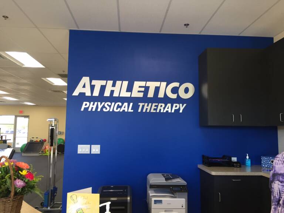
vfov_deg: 48.2
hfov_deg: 61.7
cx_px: 142
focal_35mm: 29
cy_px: 106
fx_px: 238
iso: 40
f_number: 2.2
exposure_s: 1/30
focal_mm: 4.15
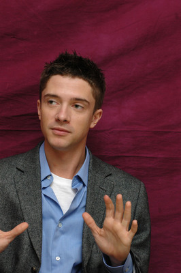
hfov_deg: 11.4
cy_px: 136
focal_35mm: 120
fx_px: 906
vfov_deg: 17.1
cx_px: 90
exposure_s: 1/400
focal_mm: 80
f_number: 6.3
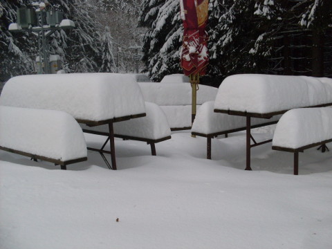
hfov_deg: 49.0
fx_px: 364
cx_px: 166
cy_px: 124
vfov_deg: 37.7
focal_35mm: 38
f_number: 2.8
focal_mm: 6.3
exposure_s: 1/350
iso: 80
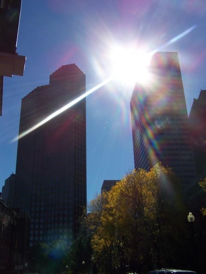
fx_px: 301
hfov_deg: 37.8
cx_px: 103
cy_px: 137
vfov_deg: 48.9
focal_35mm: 38
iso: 80
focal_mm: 6.3
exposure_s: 1/1600
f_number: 5.6
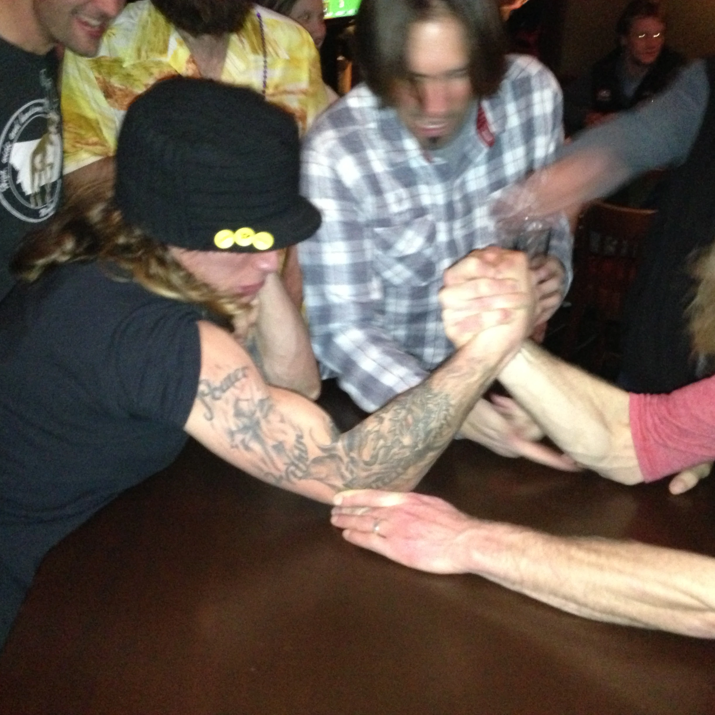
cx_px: 375
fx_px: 911
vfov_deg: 42.8
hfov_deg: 42.8
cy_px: 357
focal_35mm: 39
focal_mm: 4.13
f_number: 2.4
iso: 800
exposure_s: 1/16
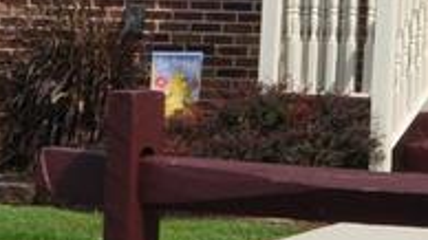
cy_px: -154
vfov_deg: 5.2
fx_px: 2644
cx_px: 933
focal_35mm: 233
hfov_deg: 8.6
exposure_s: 1/200
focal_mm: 20
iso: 200
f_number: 16
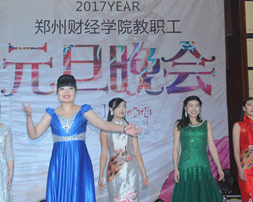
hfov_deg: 22.8
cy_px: 95
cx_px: 72
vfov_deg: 18.5
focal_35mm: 83
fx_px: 622
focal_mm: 25
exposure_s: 1/125
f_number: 5.6
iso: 800
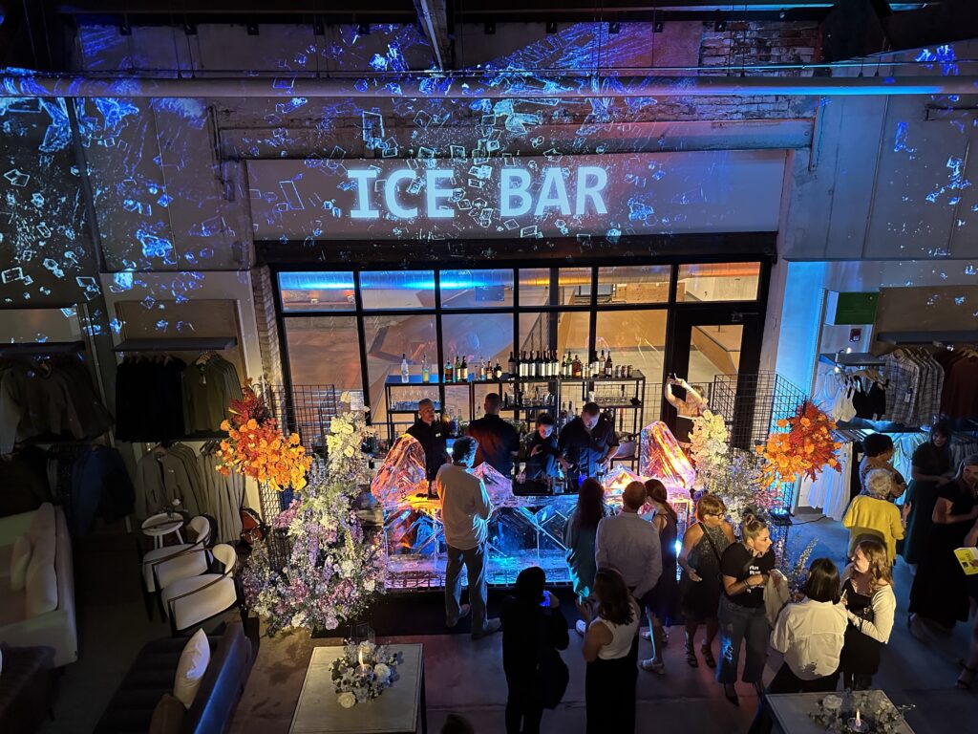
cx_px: 489
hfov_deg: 71.6
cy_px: 367
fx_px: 678
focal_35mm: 24
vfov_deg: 56.8
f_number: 1.78
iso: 640
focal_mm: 6.86
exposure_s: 1/58
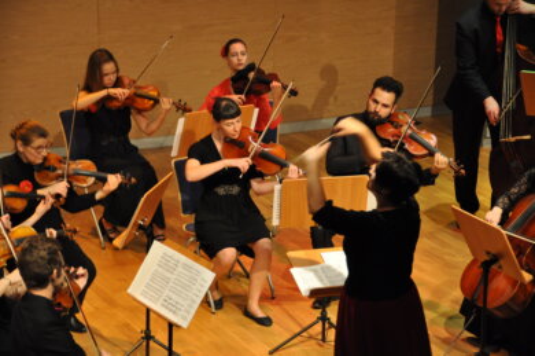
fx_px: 1781
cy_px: 178
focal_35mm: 120
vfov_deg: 11.4
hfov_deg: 17.1
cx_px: 268
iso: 1400
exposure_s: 1/30
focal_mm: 80
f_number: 5
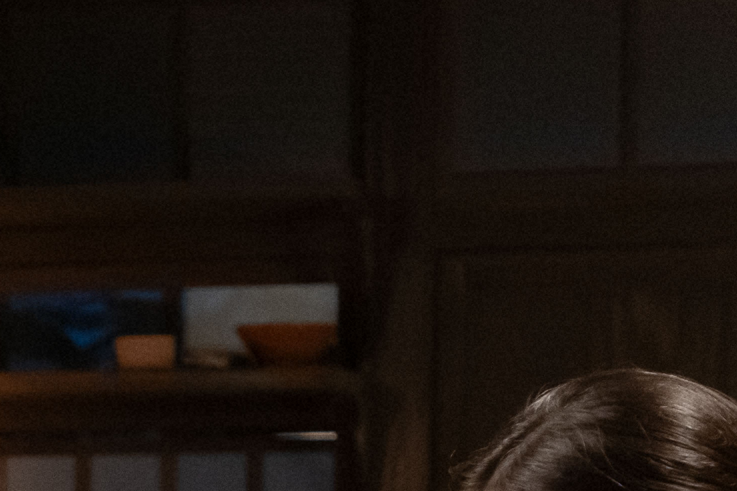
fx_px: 4585
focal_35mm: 224
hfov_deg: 9.0
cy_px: 942
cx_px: -375
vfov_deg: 6.0
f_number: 4
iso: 6400
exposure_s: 1/160
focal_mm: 55
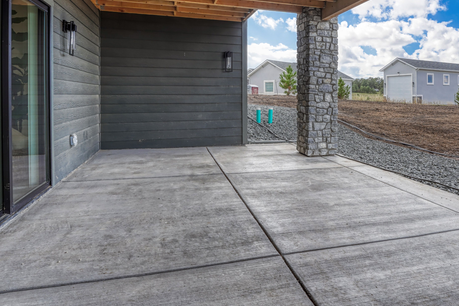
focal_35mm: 23
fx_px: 293
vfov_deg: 52.8
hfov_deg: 75.1
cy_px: 79
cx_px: 281
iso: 200
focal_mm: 14
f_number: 8
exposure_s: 1/100
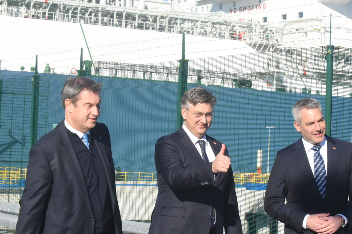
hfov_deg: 19.3
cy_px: 137
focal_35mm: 106
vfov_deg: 12.9
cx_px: 196
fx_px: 1036
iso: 4000
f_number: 14
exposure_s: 1/3200
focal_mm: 80
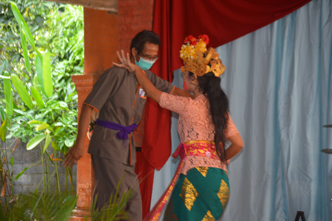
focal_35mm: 128
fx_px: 1175
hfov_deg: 16.1
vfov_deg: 10.7
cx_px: 166
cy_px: 110
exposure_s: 1/60
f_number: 4.2
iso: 500
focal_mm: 85
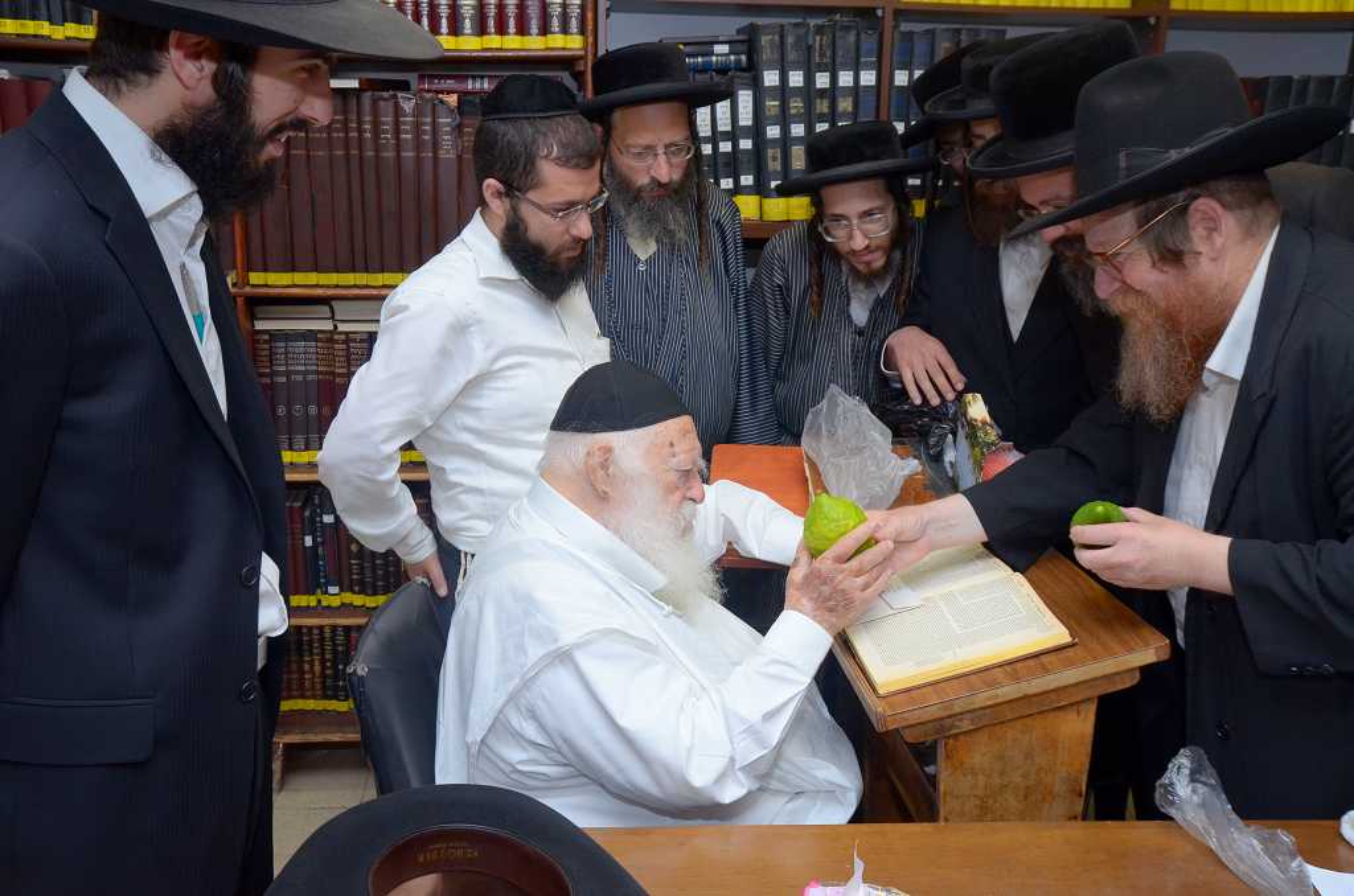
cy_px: 448
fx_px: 1238
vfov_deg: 39.8
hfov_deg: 57.3
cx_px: 677
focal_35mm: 33
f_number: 9
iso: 800
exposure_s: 1/160
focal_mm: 22
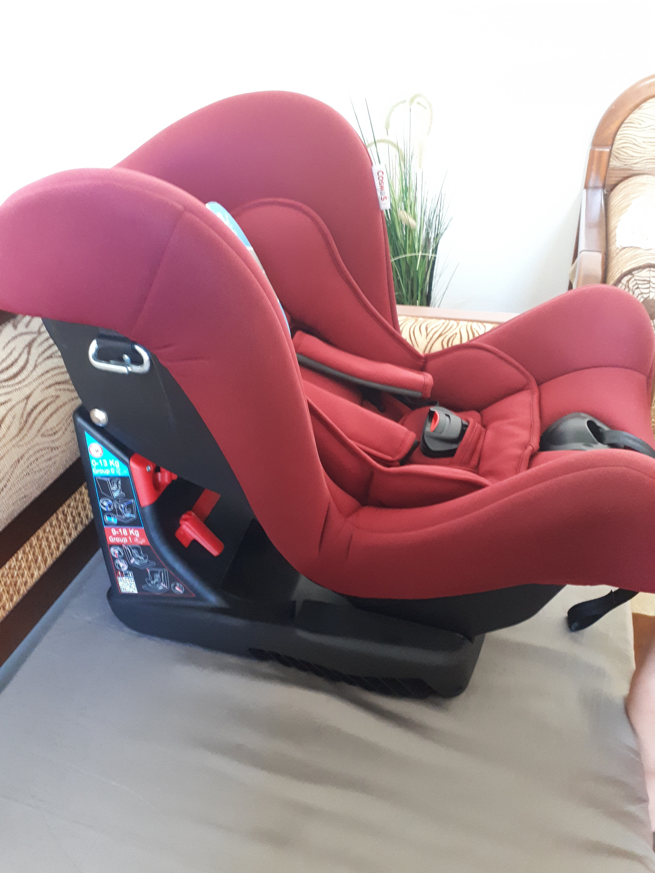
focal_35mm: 27
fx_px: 681
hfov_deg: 51.4
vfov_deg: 65.3
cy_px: 436
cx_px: 328
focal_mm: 3.6
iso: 500
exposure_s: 1/17
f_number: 1.9
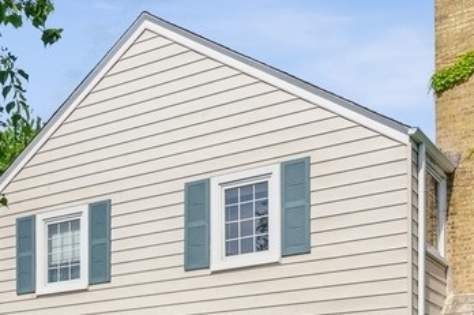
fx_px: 815
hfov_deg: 32.2
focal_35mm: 62
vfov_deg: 21.4
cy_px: 280
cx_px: 168
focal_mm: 16
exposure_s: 1/400
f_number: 9
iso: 250
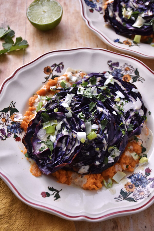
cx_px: 77
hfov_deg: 25.8
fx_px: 337
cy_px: 116
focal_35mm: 52
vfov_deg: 37.9
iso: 1000
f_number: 5
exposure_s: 1/100
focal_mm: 35
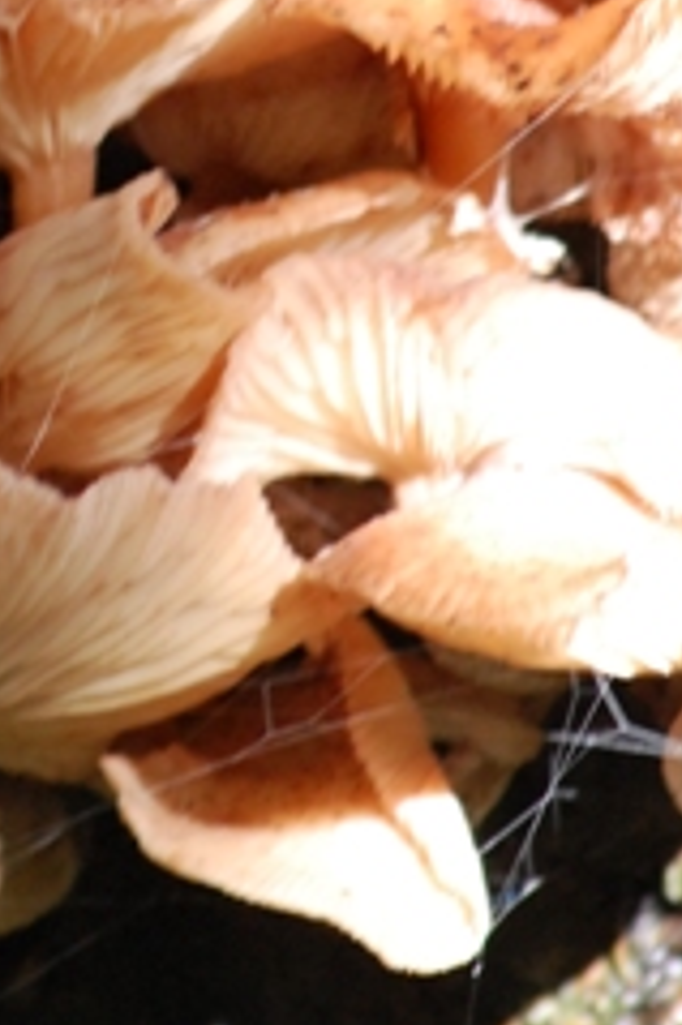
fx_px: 22262
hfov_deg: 1.8
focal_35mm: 782
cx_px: -73
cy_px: 129
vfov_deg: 2.6
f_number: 5
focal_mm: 195
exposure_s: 1/125
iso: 1250
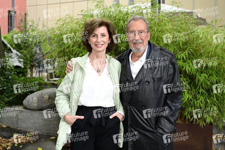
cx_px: 112
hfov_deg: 49.6
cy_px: 75
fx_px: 244
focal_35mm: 39
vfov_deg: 34.2
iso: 1000
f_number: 4
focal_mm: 39
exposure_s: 1/200
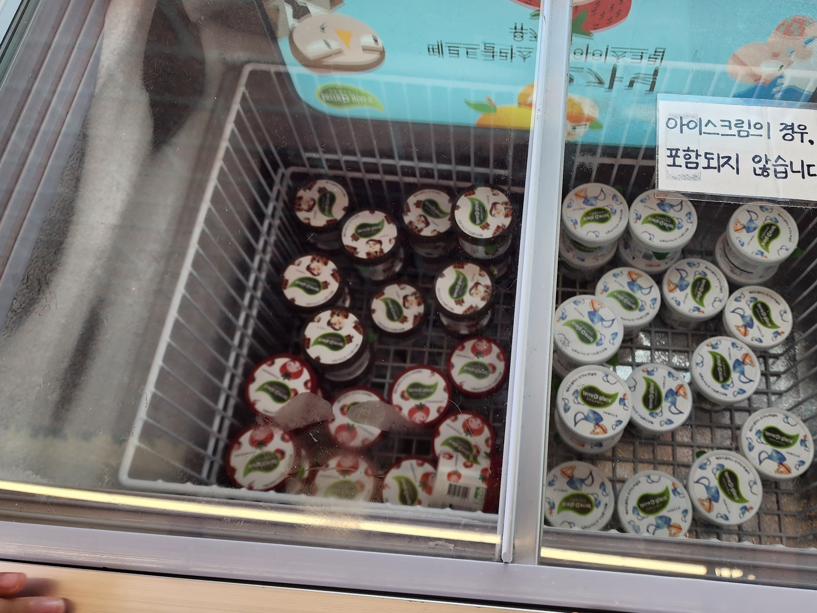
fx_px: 708
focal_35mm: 30
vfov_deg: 46.7
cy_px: 274
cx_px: 492
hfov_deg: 59.5
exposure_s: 1/120
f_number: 1.8
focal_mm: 6.4
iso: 64
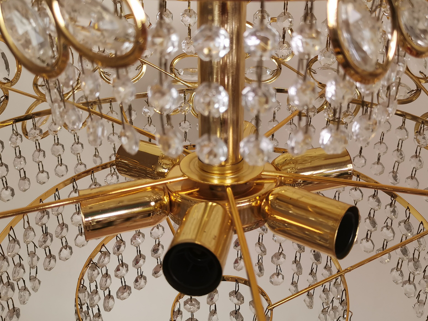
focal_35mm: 39
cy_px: 137
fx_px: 482
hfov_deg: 47.9
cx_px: 223
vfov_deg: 36.7
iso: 80
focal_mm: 5.58
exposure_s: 1/100
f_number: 1.8
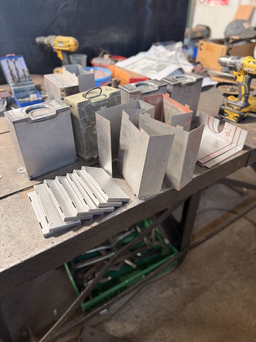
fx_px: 237
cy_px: 171
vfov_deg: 71.6
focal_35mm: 24
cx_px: 128
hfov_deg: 56.8
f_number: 1.78
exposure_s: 1/50
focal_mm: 6.76
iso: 200
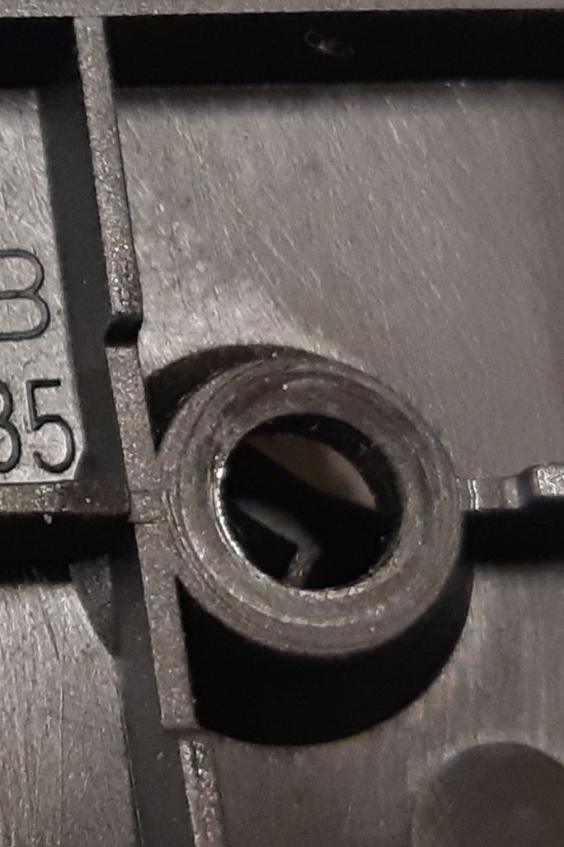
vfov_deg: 36.6
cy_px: 315
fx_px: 1269
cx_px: -237
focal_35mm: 54
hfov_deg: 21.7
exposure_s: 1/25
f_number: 1.7
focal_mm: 3.93
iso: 250
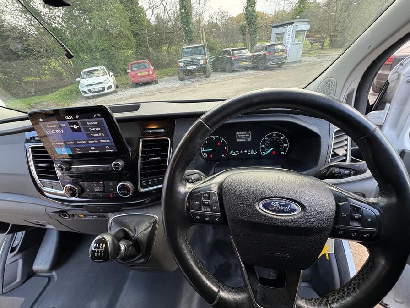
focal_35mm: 14
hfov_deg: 102.1
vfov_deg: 85.7
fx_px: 166
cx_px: 205
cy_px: 154
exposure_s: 1/90
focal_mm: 2.22
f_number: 2.2
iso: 200
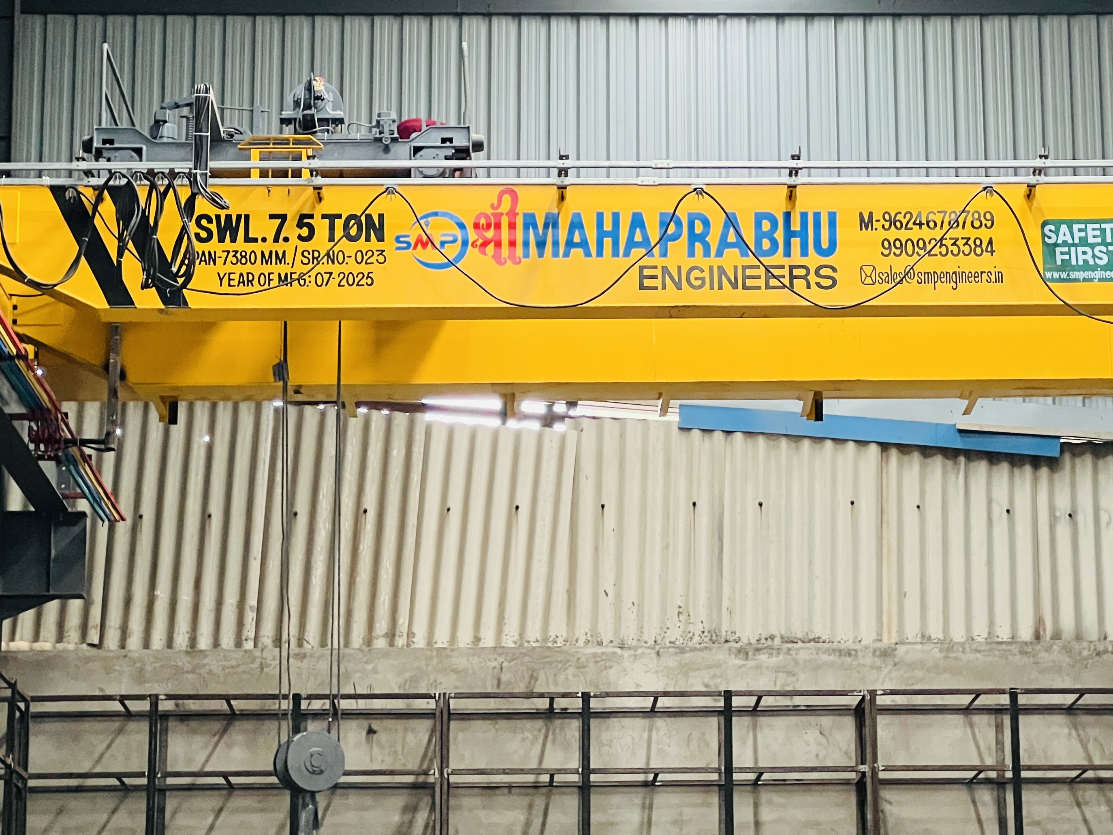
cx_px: 629
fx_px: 3634
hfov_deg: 17.4
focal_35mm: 113
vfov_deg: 13.1
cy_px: 369
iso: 800
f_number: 2.8
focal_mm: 9
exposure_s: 1/60
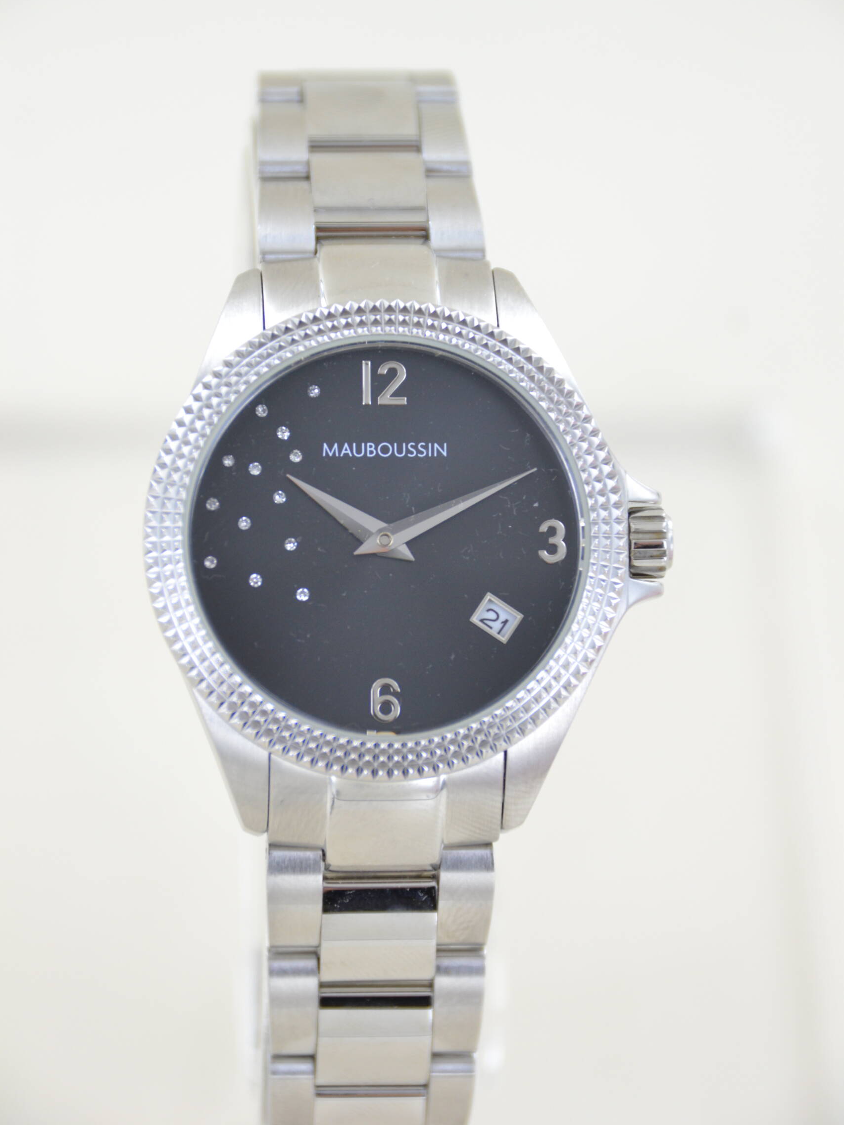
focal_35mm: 301
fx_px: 9769
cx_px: 422
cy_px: 520
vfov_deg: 6.6
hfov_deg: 4.9
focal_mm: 185
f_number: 7.1
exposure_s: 1/60
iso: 400
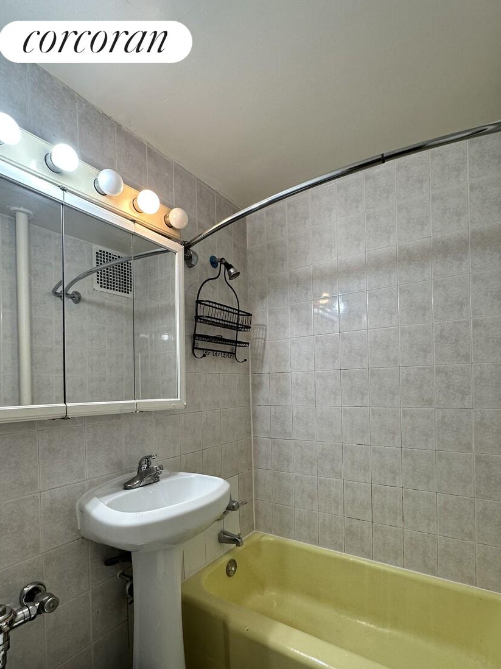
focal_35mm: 17
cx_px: 264
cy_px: 388
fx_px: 328
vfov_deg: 90.3
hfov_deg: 74.6
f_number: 2.2
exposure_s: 1/120
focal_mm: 2.22
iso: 125
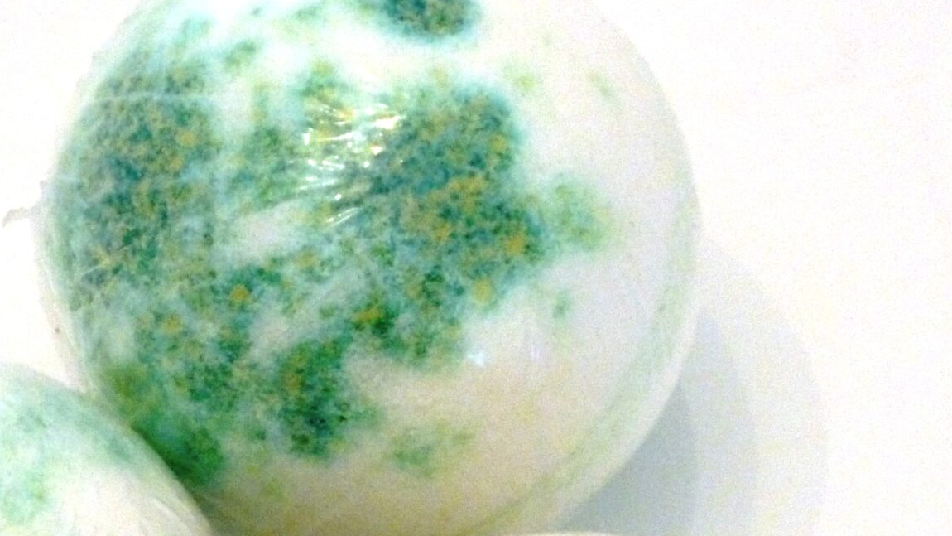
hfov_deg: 10.2
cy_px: 644
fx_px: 5327
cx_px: 219
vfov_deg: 5.7
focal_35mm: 211
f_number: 5.8
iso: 400
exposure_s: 1/25
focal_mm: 15.5
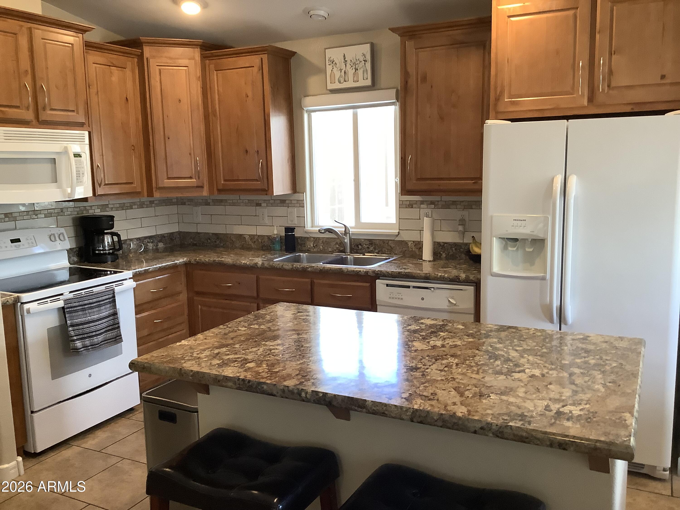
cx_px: 340
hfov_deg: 58.4
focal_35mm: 31
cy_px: 255
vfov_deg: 45.4
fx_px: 609
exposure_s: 1/60
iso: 200
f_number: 2.4
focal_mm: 3.3
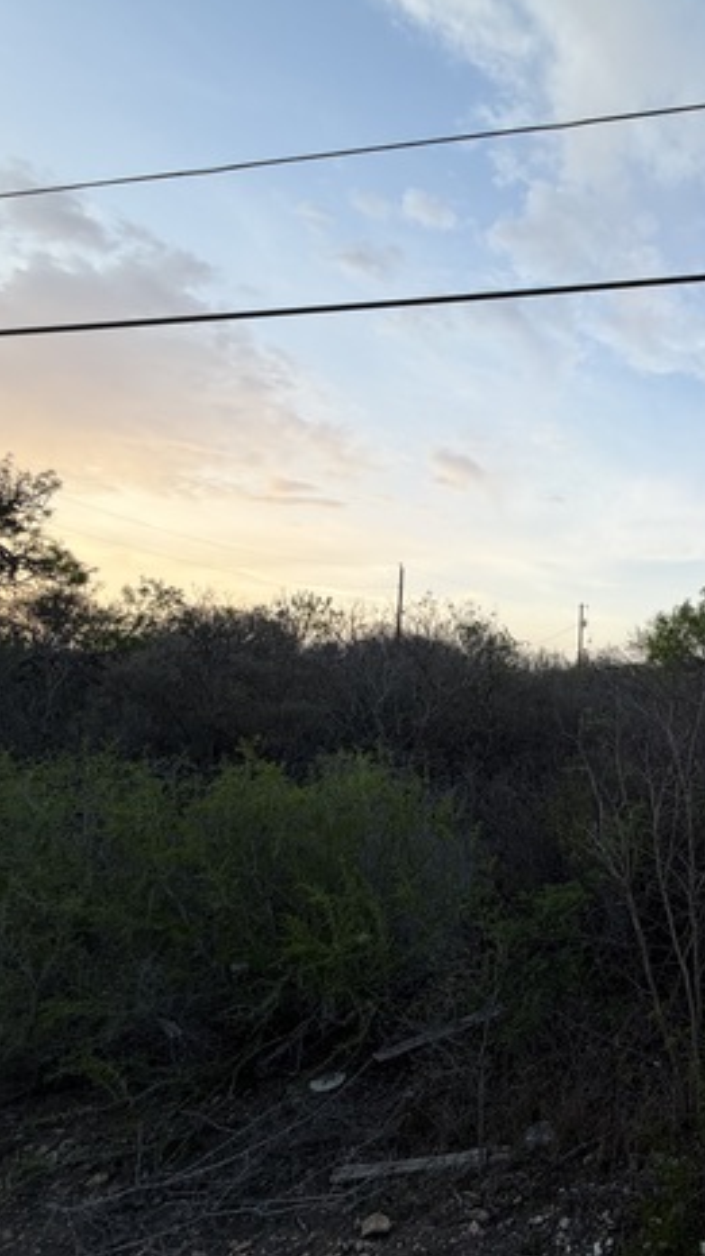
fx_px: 699
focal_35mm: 21
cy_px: 624
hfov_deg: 44.2
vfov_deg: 83.9
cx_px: 729
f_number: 2.2
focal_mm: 2.22
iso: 50
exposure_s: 1/121
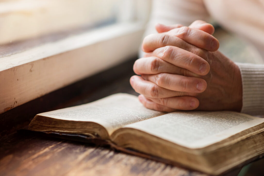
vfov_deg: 16.1
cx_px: 132
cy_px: 88
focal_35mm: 85
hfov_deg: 23.9
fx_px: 623
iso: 640
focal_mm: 85
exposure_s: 1/320
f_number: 2.8
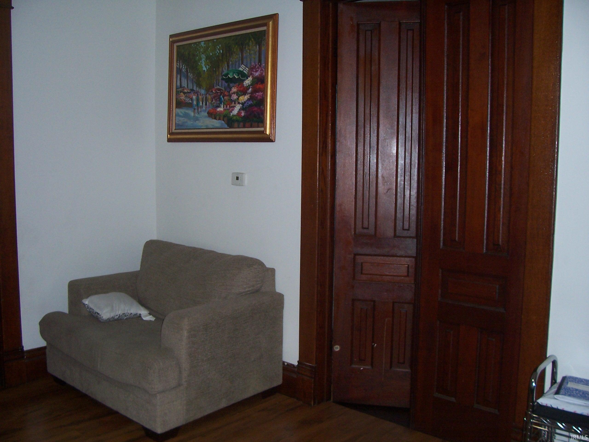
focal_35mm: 34
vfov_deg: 41.8
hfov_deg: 54.0
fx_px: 579
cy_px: 221
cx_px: 294
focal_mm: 5.6
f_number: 2.7
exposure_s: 1/60
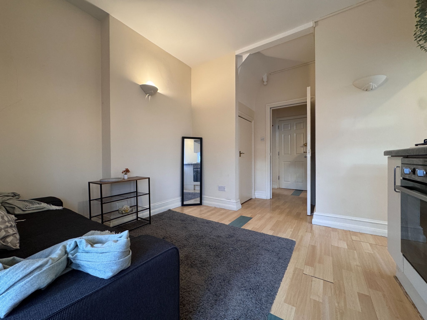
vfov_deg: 85.7
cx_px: 214
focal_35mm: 14
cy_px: 160
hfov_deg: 102.1
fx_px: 173
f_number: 2.2
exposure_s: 1/50
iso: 200
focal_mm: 2.22
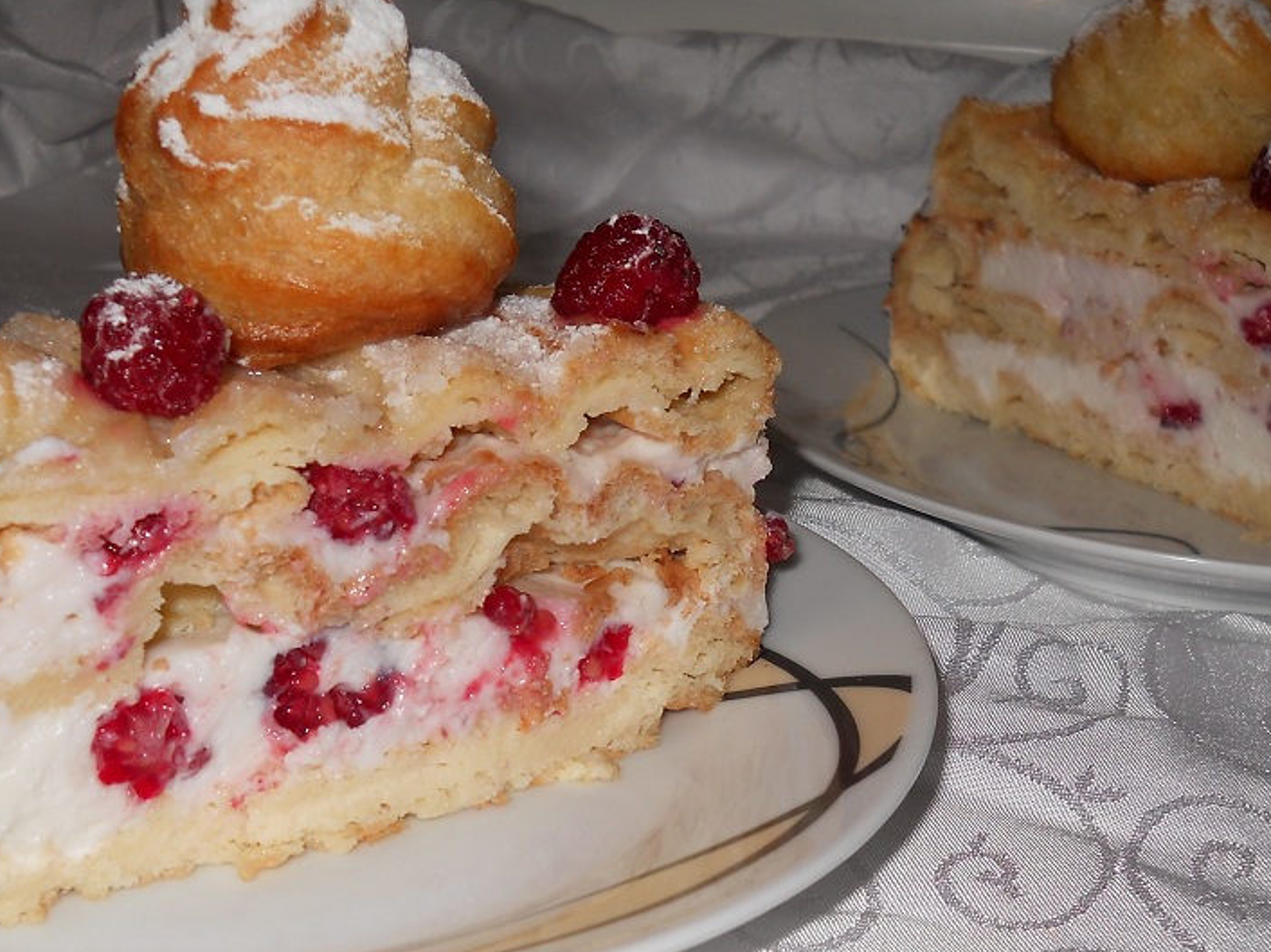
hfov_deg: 33.2
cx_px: 613
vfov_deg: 25.0
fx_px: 2129
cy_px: 665
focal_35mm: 58
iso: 80
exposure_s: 1/30
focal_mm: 6.72
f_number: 5.5
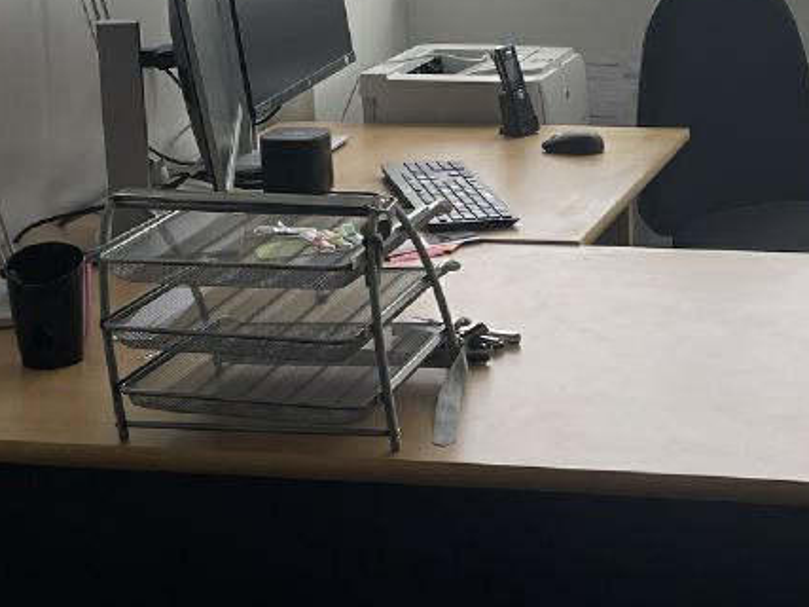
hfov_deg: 24.4
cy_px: 123
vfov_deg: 18.7
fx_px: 1822
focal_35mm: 78
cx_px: 707
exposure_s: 1/342
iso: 32
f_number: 1.6
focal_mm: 4.2
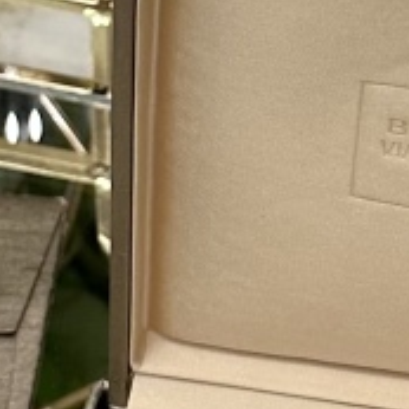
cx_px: 395
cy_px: -47
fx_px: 2366
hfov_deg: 9.8
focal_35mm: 177
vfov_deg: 9.8
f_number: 1.78
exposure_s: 1/100
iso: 160
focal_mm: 6.86
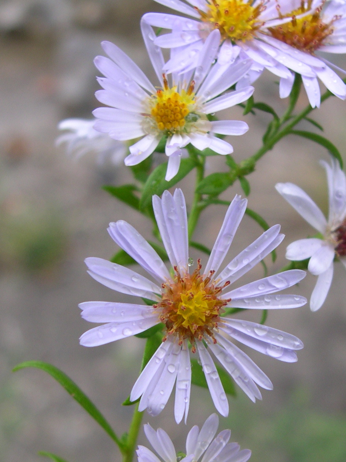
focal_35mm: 38
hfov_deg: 37.7
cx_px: 173
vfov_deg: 49.0
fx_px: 506
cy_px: 231
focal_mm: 8
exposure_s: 1/85
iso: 100
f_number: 2.8
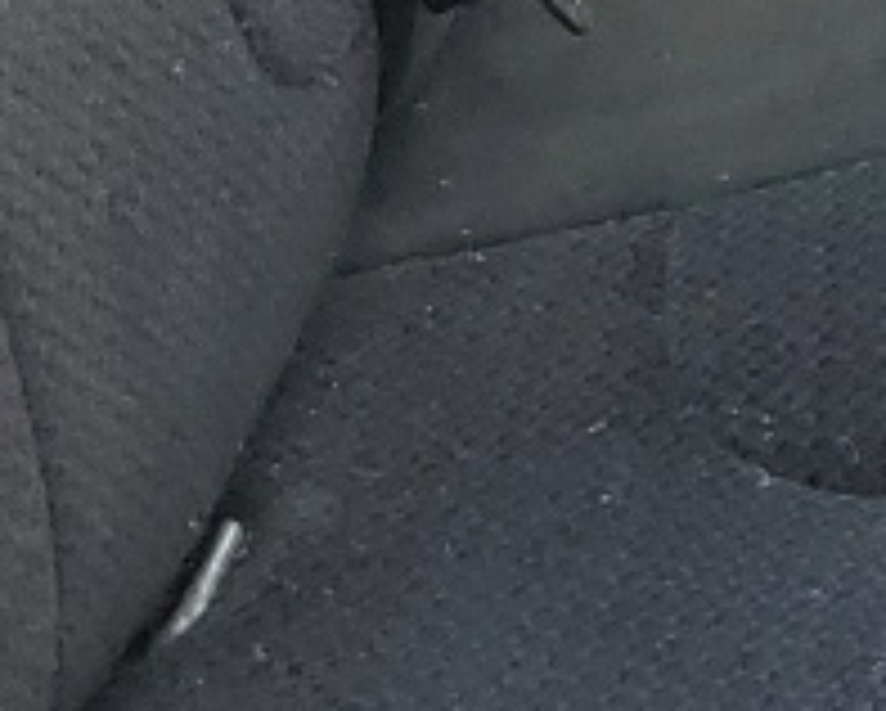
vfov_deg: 7.2
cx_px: 1934
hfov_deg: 8.7
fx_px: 5407
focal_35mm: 206
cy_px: -734
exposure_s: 1/286
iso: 50
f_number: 1.5
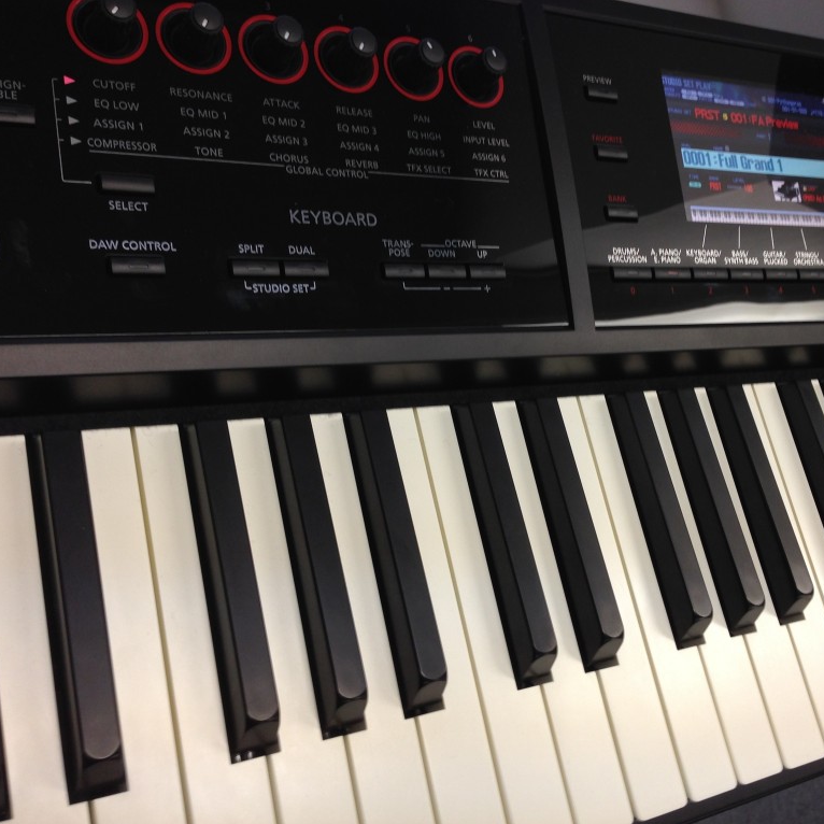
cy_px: 412
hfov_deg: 42.6
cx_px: 493
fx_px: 1050
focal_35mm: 39
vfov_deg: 42.8
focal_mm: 4.12
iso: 64
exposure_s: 1/30
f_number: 2.4
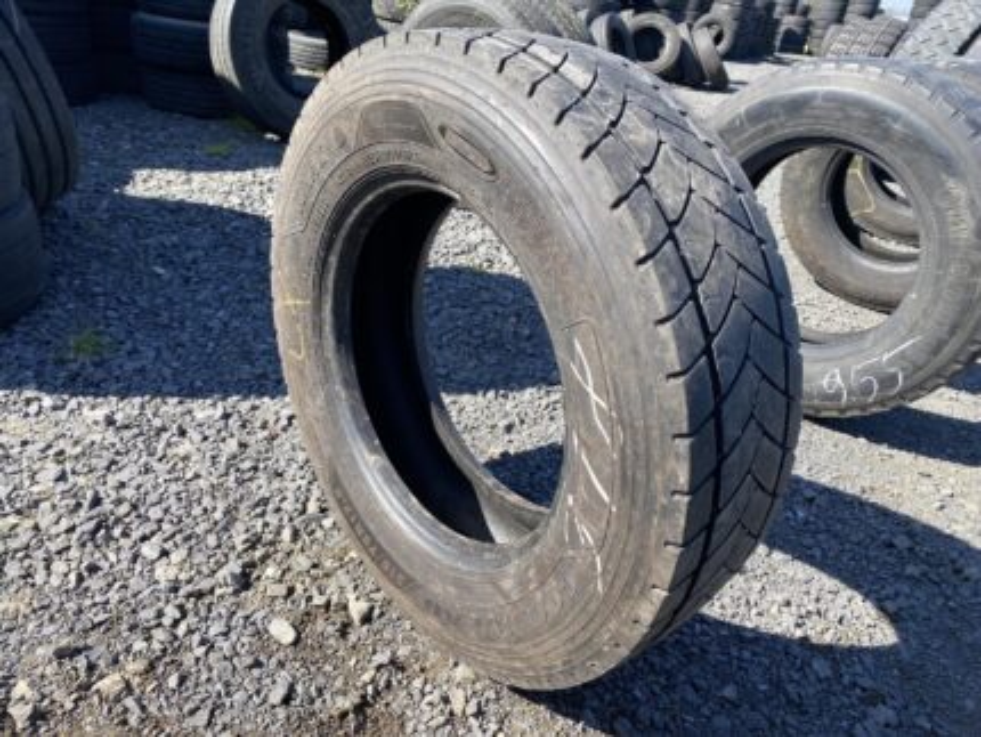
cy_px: 368
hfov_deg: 67.3
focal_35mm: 26
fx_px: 737
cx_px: 490
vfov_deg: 53.1
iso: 32
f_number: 1.8
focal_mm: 4.25
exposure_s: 1/827
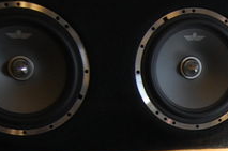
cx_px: 304
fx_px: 654
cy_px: 213
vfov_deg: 12.6
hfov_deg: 18.3
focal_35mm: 104
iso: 400
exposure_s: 1/100
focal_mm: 23
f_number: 5
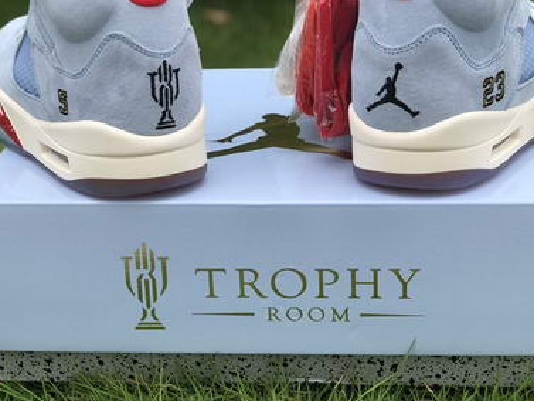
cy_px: 140
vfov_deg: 21.3
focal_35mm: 69
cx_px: 275
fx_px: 1065
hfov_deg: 28.2
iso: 16
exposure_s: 1/216
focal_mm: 6
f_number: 2.4
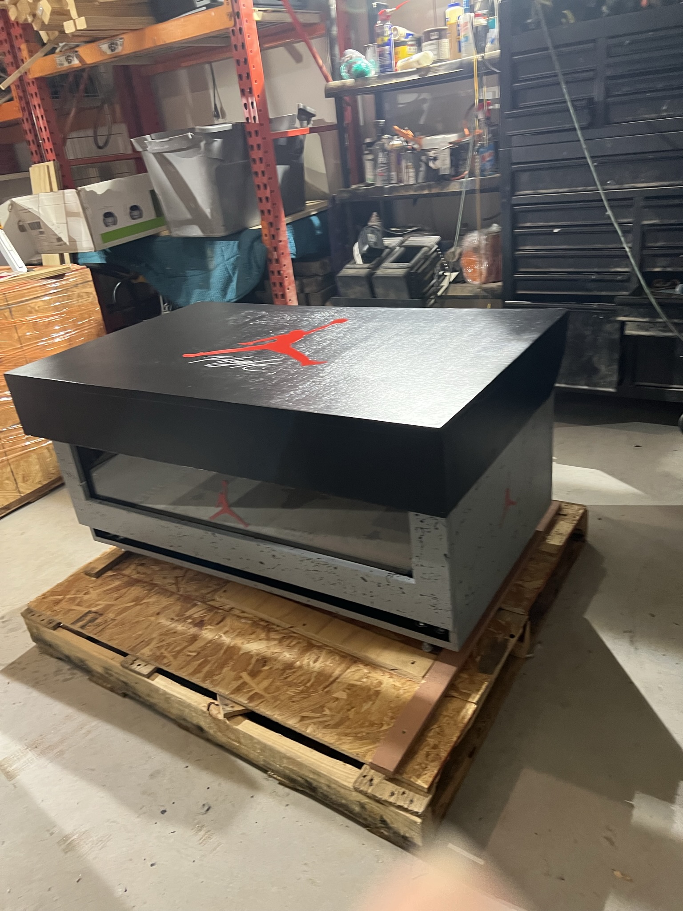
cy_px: 456
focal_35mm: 26
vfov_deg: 67.3
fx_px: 684
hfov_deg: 53.1
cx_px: 342
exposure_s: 1/60
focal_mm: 5.7
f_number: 1.5
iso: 320
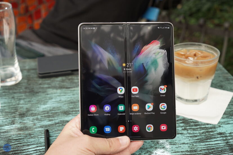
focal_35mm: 49
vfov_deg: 27.5
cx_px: 116
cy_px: 78
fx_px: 317
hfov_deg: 40.3
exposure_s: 1/200
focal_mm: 49
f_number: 7.1
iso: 400
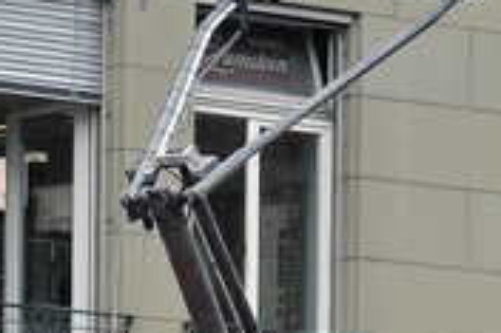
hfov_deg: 3.5
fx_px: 8231
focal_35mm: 592
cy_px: 713
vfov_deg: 2.3
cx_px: 734
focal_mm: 58
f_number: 5
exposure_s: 1/800
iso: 320
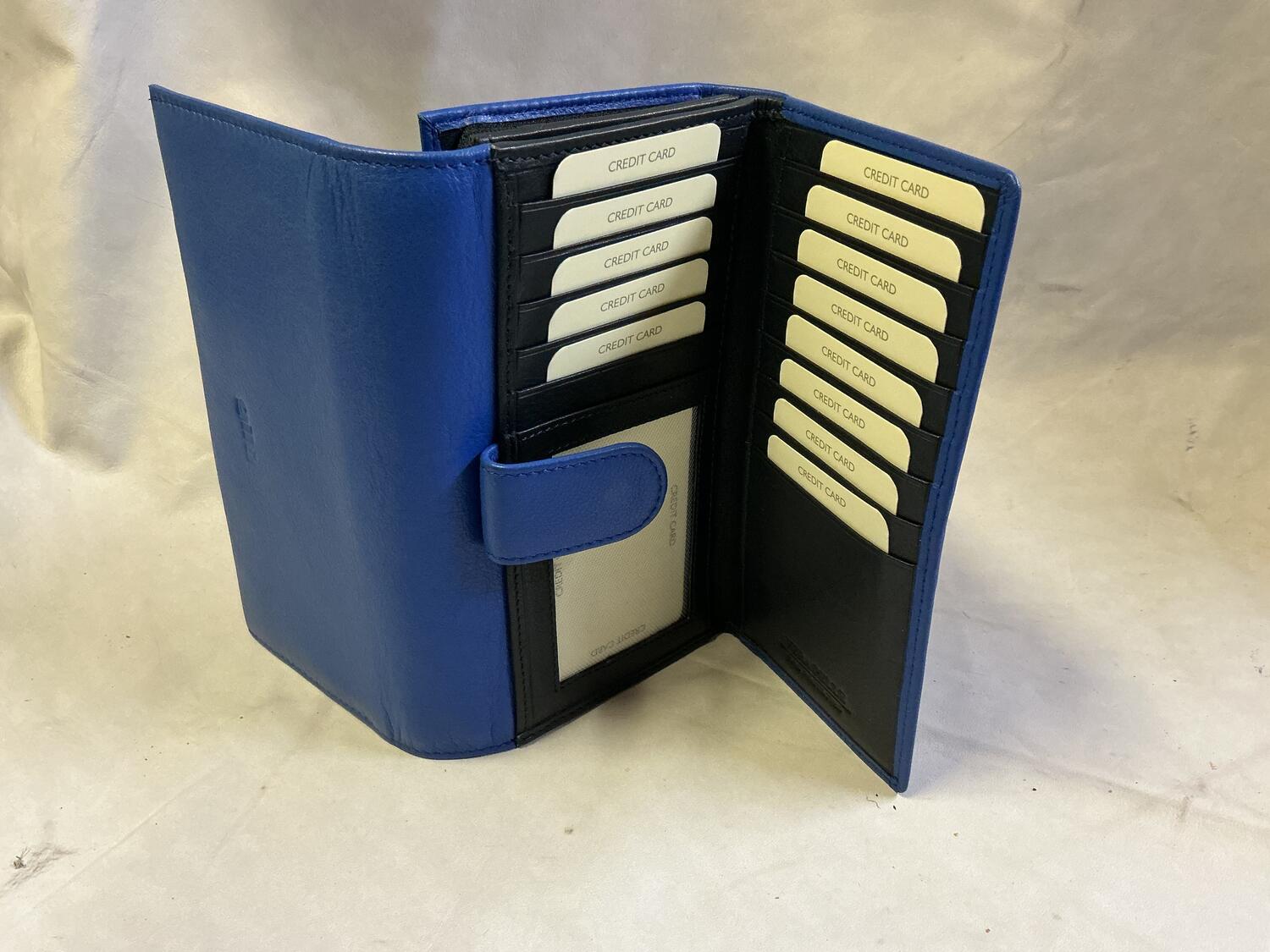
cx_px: 635
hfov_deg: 61.7
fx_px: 1064
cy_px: 476
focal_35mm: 29
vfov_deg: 48.2
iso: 160
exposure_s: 1/50
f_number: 1.8
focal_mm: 3
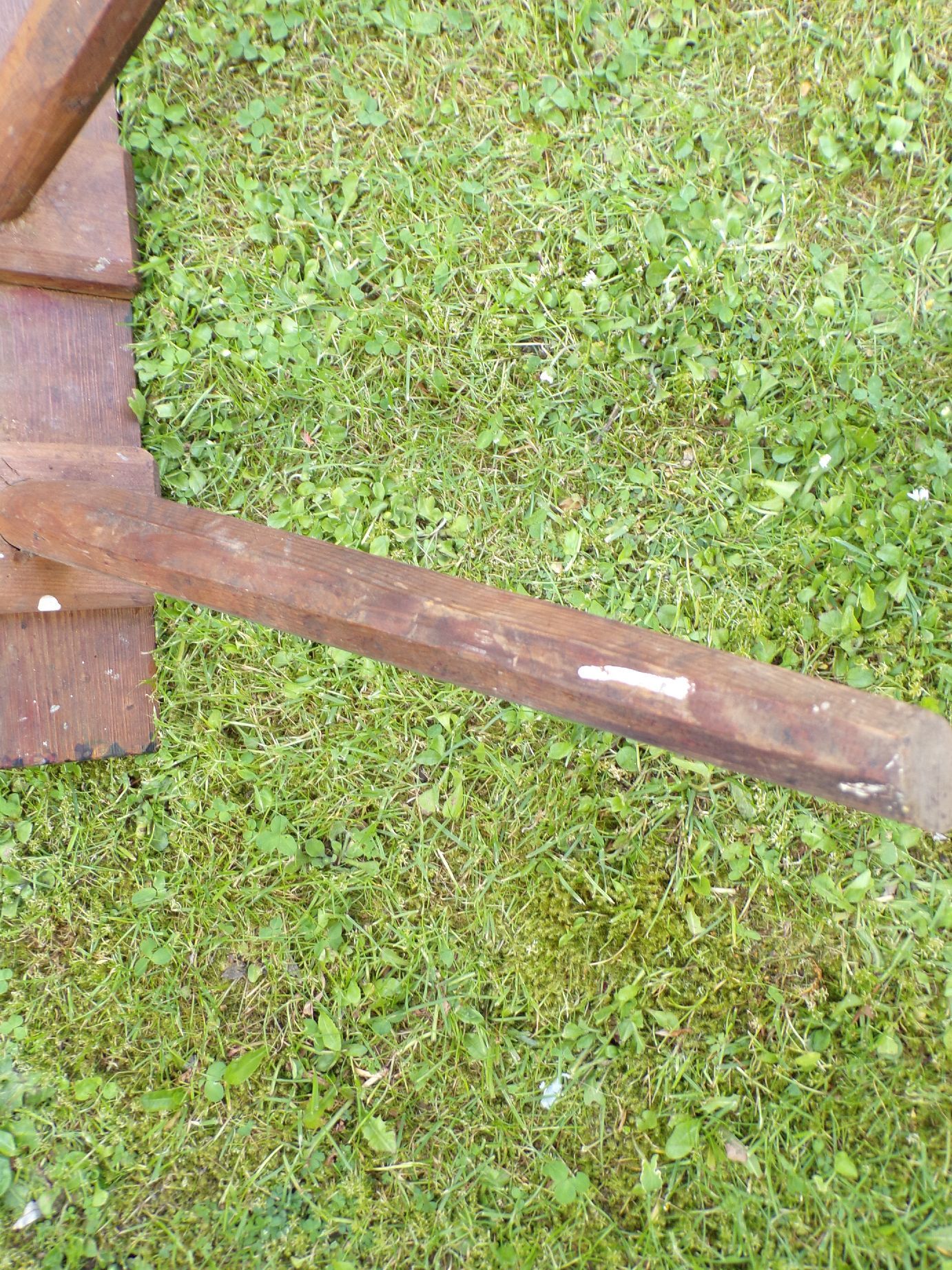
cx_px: 476
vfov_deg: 56.8
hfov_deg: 44.2
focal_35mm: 32
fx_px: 1174
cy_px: 635
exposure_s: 1/34
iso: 98
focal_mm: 5.8
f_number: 3.2
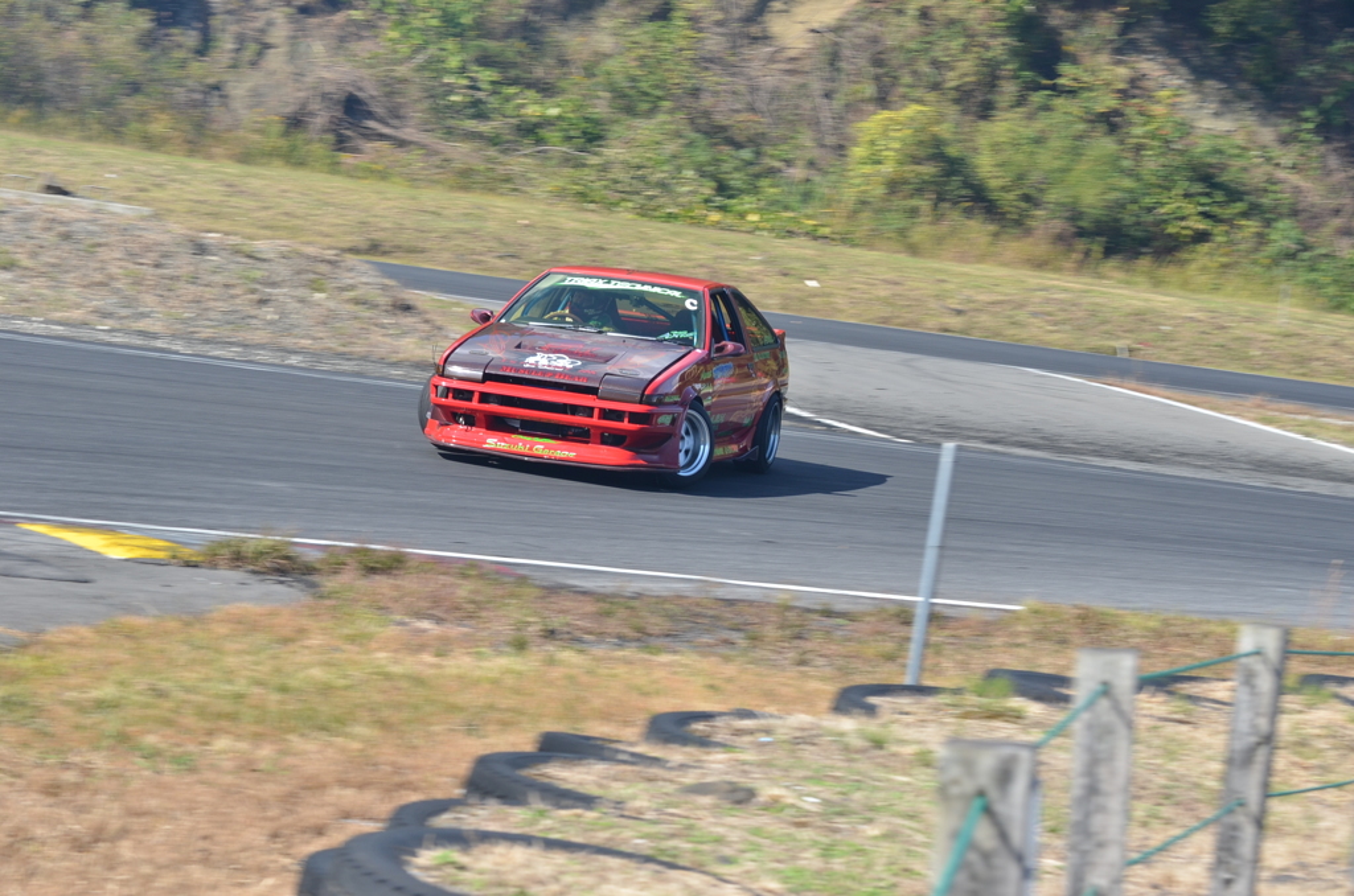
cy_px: 448
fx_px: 4841
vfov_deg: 10.6
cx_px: 677
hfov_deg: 15.9
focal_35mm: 129
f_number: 10
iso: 200
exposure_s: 1/250
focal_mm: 86
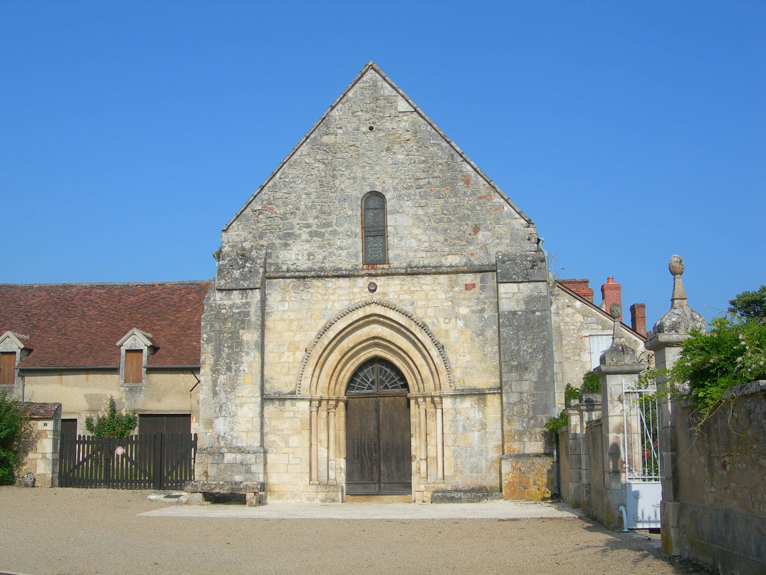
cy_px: 288
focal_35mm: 38
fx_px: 841
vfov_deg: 37.7
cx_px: 383
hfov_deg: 49.0
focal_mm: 7.8
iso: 50
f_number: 4.8
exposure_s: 1/687
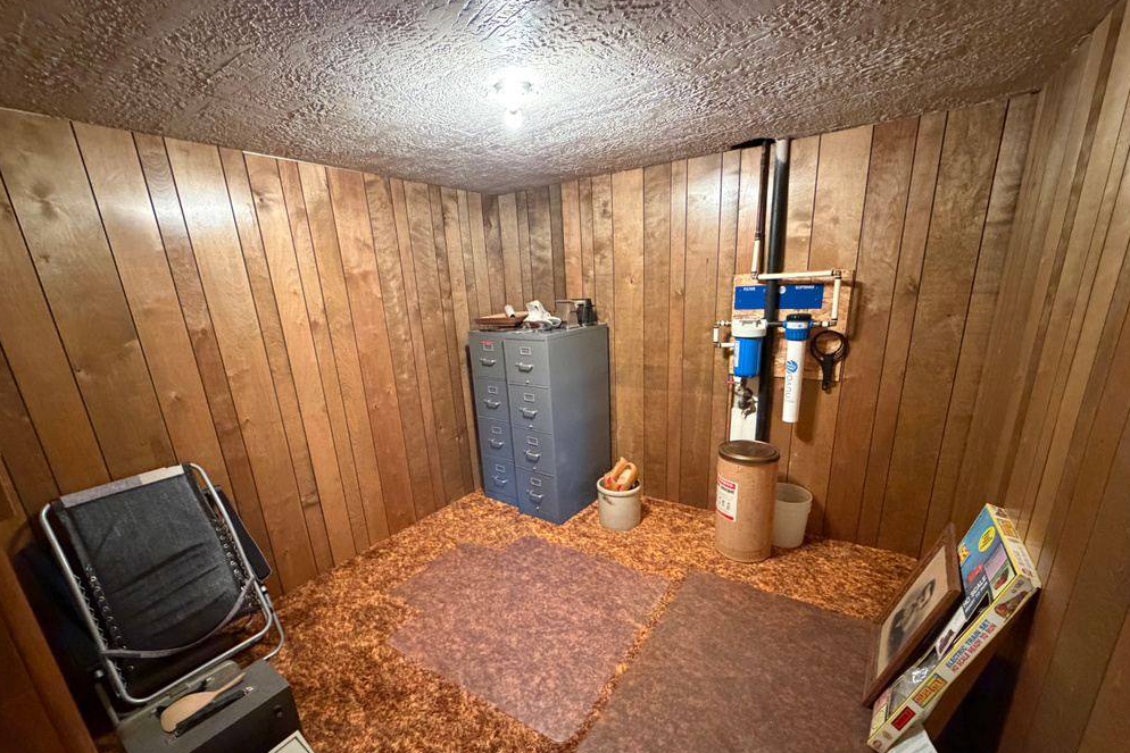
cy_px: 420
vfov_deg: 77.0
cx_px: 560
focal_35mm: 15
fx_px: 471
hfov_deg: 100.4
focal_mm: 2.22
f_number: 2.2
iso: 1000
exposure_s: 1/40
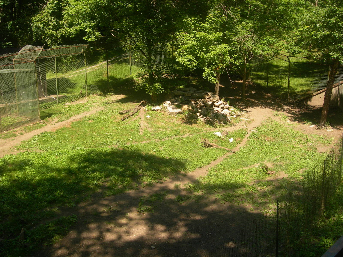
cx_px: 172
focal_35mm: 38
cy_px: 128
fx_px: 377
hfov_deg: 49.0
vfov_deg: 37.7
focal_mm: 7.8
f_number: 4.8
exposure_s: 1/198
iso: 50
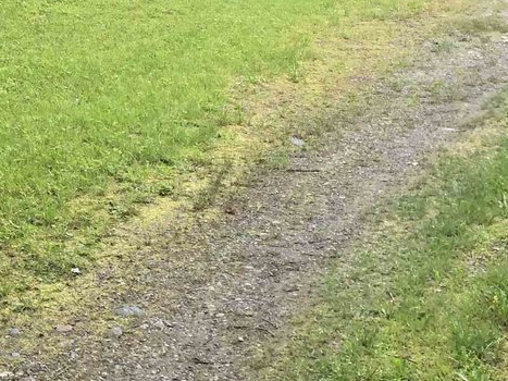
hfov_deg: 19.7
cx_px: -28
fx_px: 1408
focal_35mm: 96
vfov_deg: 14.4
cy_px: -176
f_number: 1.8
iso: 20
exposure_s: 1/362
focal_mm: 4
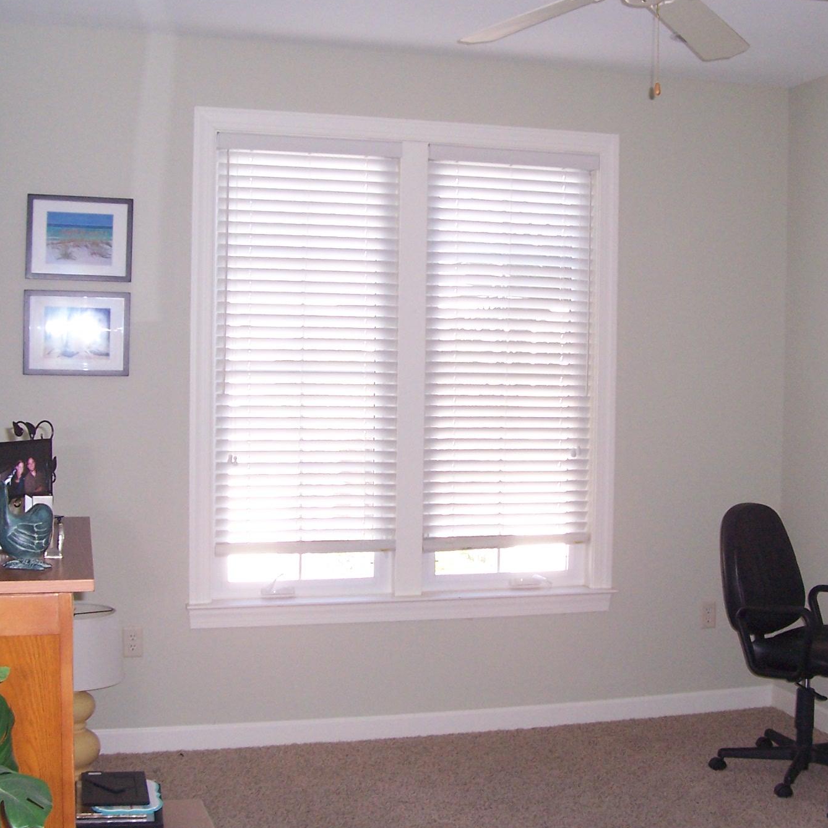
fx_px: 1245
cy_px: 410
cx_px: 444
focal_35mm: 46
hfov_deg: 36.8
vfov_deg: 36.8
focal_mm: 5.6
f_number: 2.7
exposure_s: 1/60
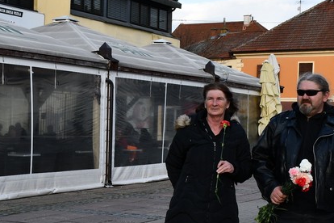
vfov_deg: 16.2
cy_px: 147
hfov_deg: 24.0
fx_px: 779
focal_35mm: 84
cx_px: 94
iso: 200
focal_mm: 23
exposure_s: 1/250
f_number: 7.1
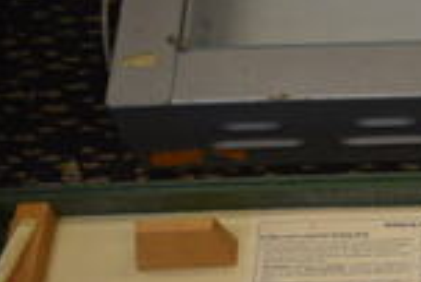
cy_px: 387
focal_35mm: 85
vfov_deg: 15.2
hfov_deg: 22.1
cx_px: 501
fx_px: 996
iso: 800
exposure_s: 1/200
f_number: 3.5
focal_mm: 18
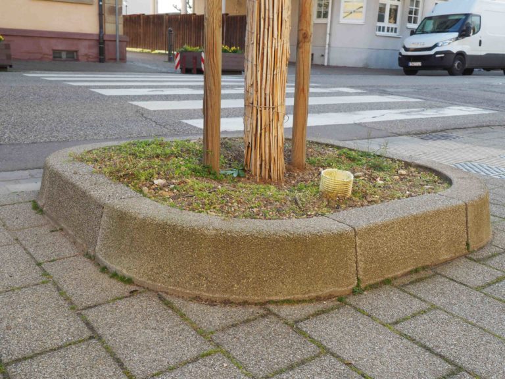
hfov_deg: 54.0
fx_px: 496
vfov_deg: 41.8
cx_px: 252
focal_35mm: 34
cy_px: 190
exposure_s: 1/160
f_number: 5.6
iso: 200
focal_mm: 17
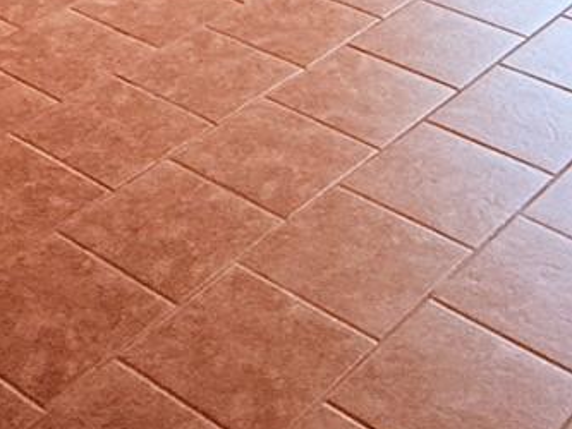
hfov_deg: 22.7
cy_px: -762
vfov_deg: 11.8
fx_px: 1422
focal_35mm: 86
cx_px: 216
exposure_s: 1/99
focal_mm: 2.22
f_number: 2.2
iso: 160
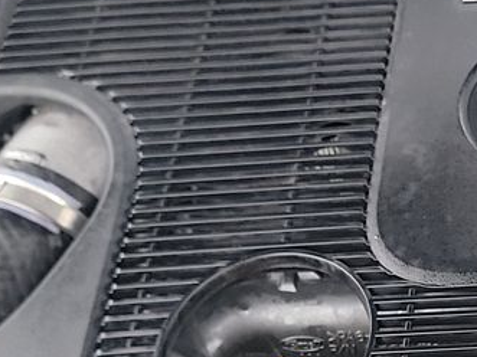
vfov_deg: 12.7
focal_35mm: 116
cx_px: 513
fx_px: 1598
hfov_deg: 16.5
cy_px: 266
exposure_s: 1/59
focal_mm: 6.7
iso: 131
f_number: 1.8
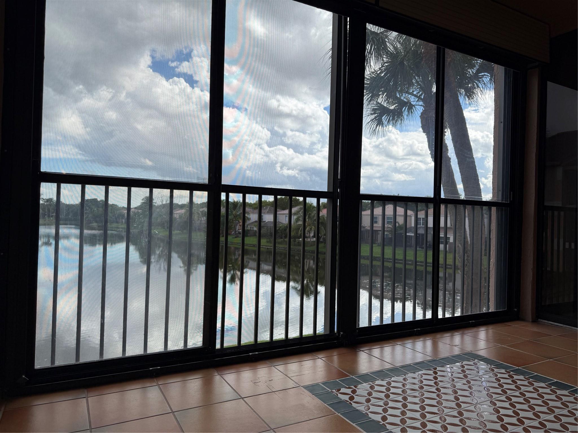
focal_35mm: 24
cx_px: 289
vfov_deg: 56.8
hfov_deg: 71.6
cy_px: 216
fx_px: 401
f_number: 1.78
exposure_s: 1/2611
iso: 80
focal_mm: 6.76
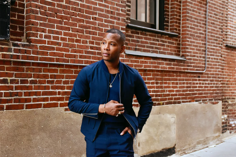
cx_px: 118
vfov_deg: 28.1
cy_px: 78
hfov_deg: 41.1
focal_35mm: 48
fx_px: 315
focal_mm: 32
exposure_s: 1/200
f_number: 4.5
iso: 1250
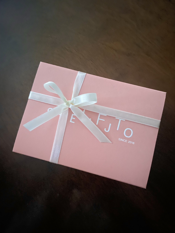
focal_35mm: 26
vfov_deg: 67.3
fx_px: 175
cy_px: 116
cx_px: 88
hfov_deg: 53.1
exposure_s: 1/4
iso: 640
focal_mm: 4.2
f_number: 1.6
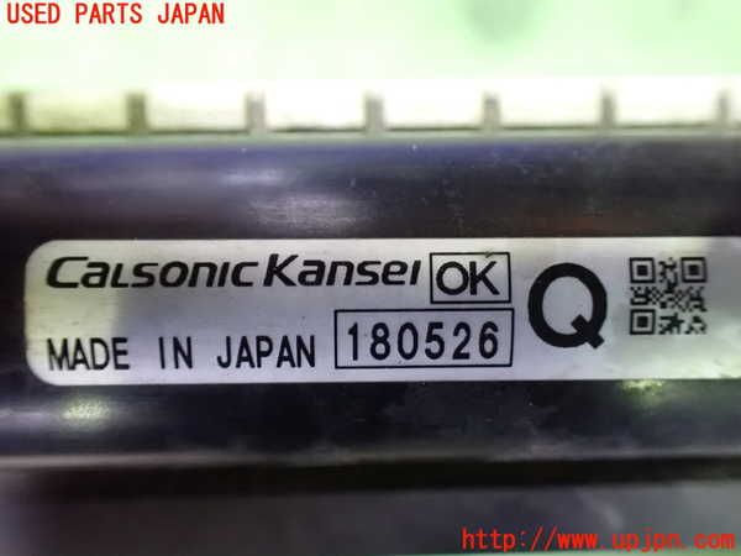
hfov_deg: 60.0
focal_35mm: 30
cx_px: 370
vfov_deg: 46.8
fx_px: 642
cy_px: 278
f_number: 2.3
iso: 1600
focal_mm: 5.4
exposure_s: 1/30
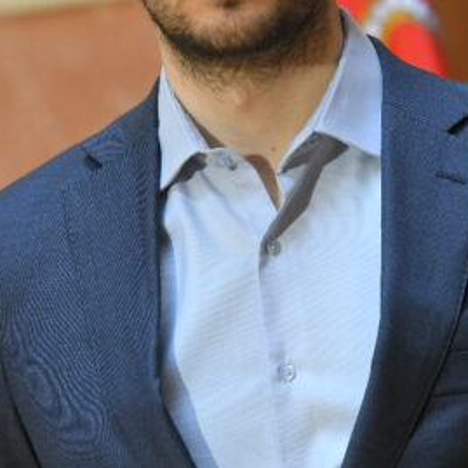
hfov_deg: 3.1
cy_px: 35
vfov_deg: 3.1
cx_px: 186
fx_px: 8703
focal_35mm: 569
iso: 2500
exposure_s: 1/200
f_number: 4
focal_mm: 200
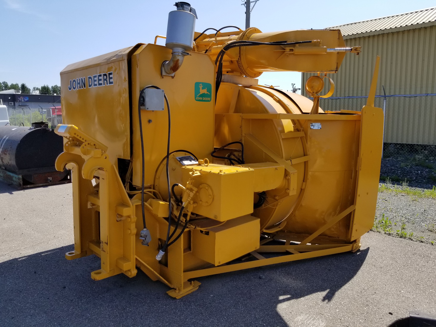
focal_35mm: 26
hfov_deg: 67.3
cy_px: 164
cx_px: 218
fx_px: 327
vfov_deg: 53.1
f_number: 1.7
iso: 50
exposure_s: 1/1928
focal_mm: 4.25
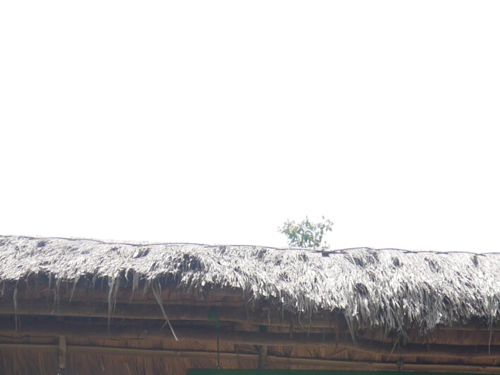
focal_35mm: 87
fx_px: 1257
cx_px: 305
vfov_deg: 15.3
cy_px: 613
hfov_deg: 22.5
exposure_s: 1/1600
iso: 200
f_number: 4
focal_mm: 12
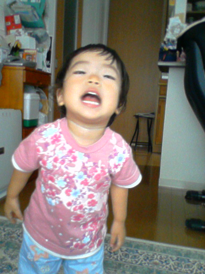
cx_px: 102
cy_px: 137
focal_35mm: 29
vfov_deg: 61.7
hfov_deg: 48.2
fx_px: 229
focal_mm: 1.5
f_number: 2.8
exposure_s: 1/23.8
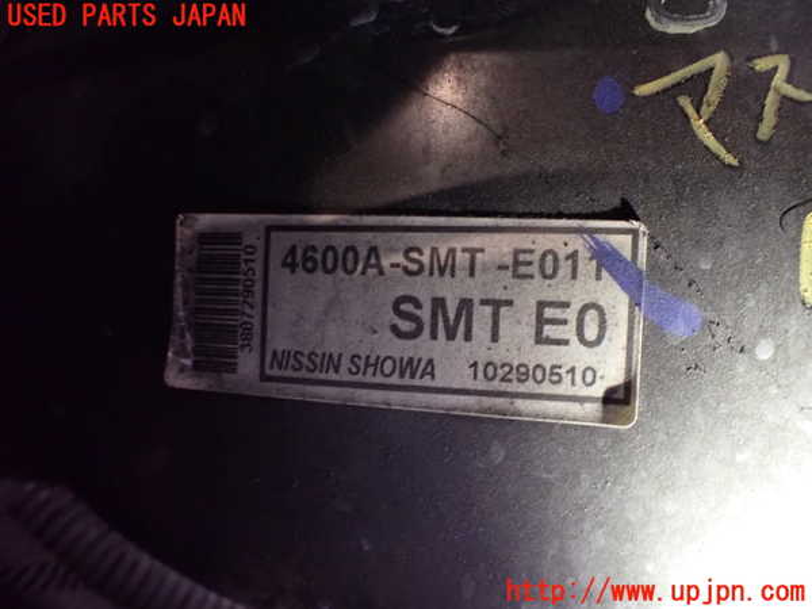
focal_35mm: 30
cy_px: 304
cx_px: 406
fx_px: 704
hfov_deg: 60.0
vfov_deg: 46.8
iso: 1250
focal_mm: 5.4
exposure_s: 1/30
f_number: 2.3
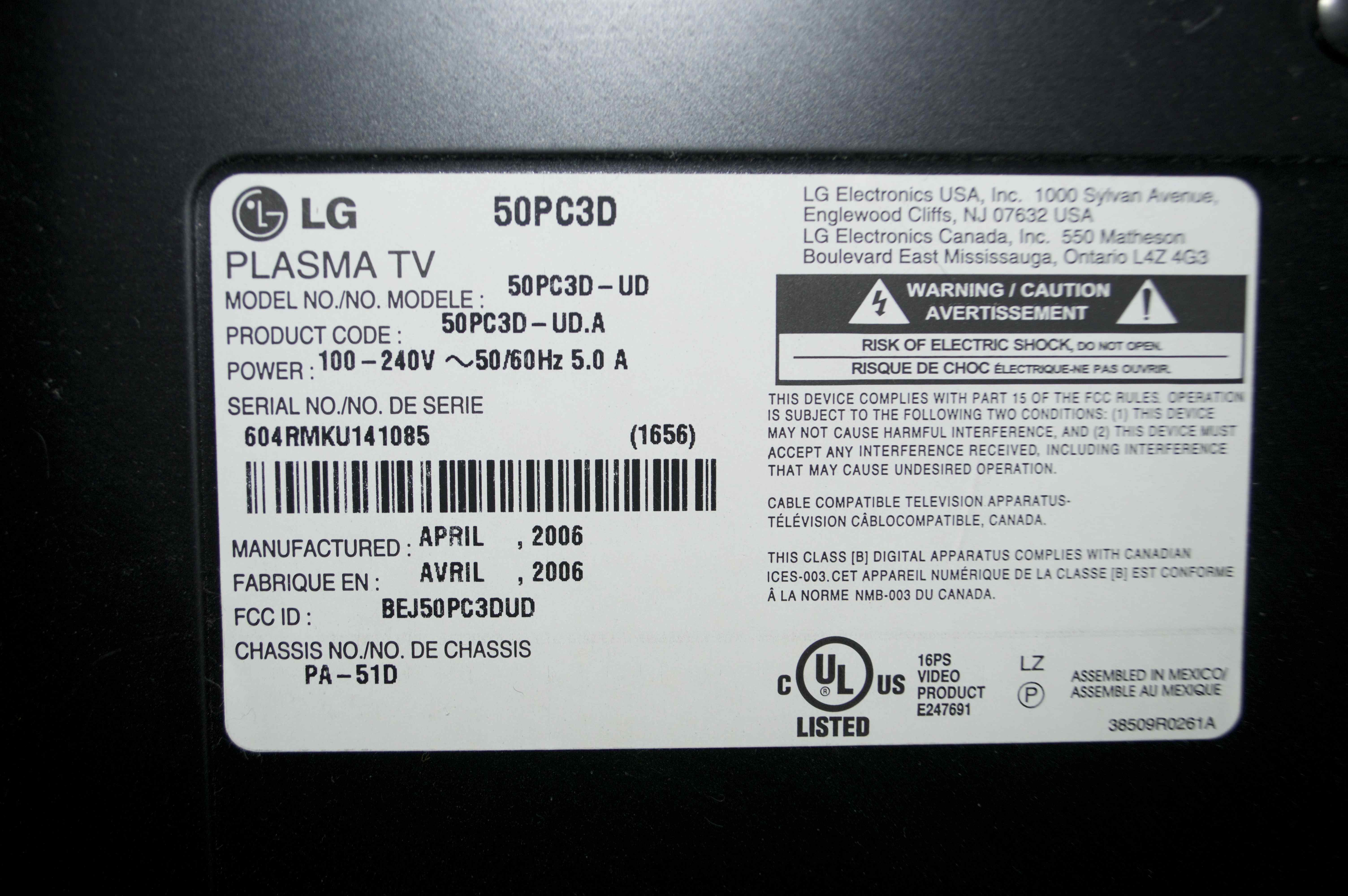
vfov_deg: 29.8
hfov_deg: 43.6
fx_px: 1683
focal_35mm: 45
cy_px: 448
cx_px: 674
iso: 450
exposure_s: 1/60
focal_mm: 30
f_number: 4.5
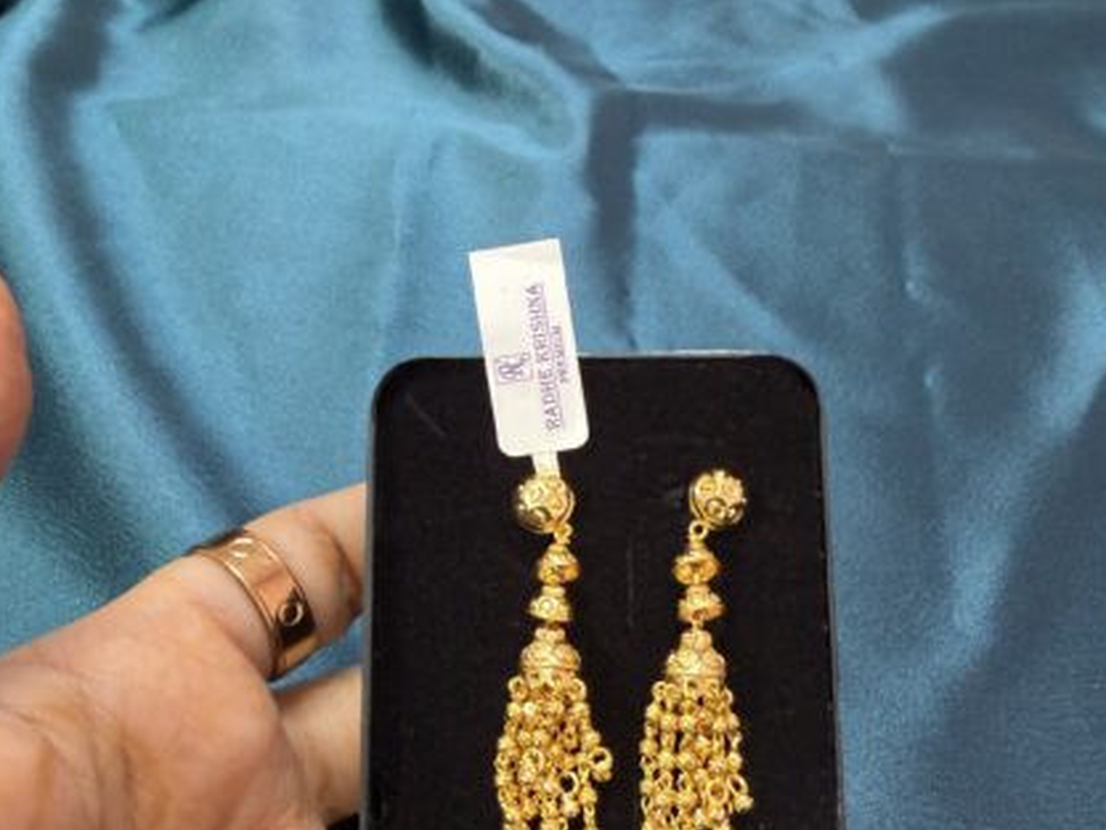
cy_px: 622
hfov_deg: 55.3
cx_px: 560
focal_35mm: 33
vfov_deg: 41.7
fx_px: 1055
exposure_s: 1/50
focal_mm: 2.22
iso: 500
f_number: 2.2
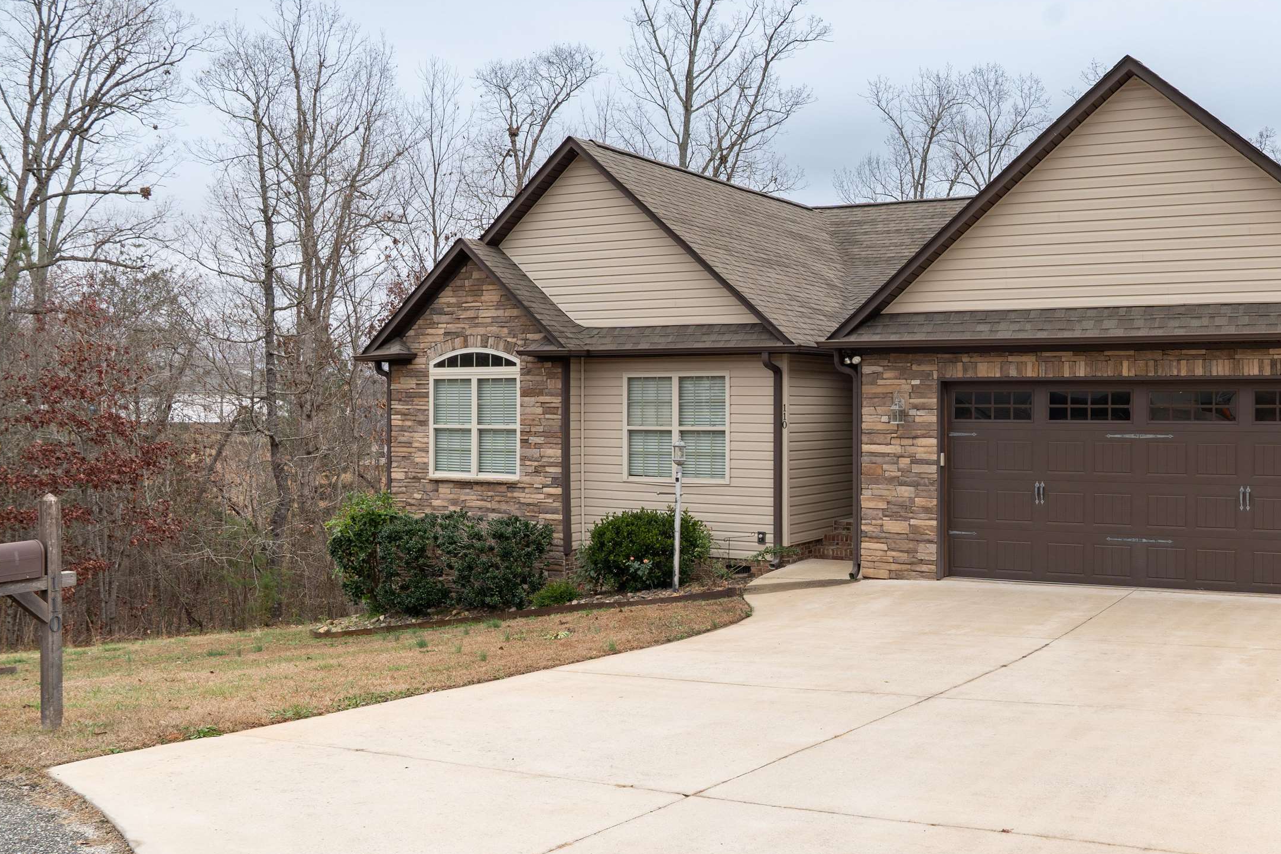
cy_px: 408
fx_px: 1210
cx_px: 899
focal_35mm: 34
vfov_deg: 38.9
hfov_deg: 54.1
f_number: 7.1
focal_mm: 24
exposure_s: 1/200
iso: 160
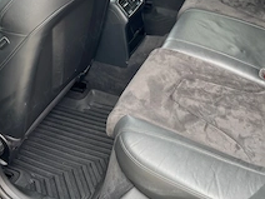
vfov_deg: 28.8
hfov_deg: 38.9
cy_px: 31
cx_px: 142
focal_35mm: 49
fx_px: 375
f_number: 1.5
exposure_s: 1/121
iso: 80
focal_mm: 5.7
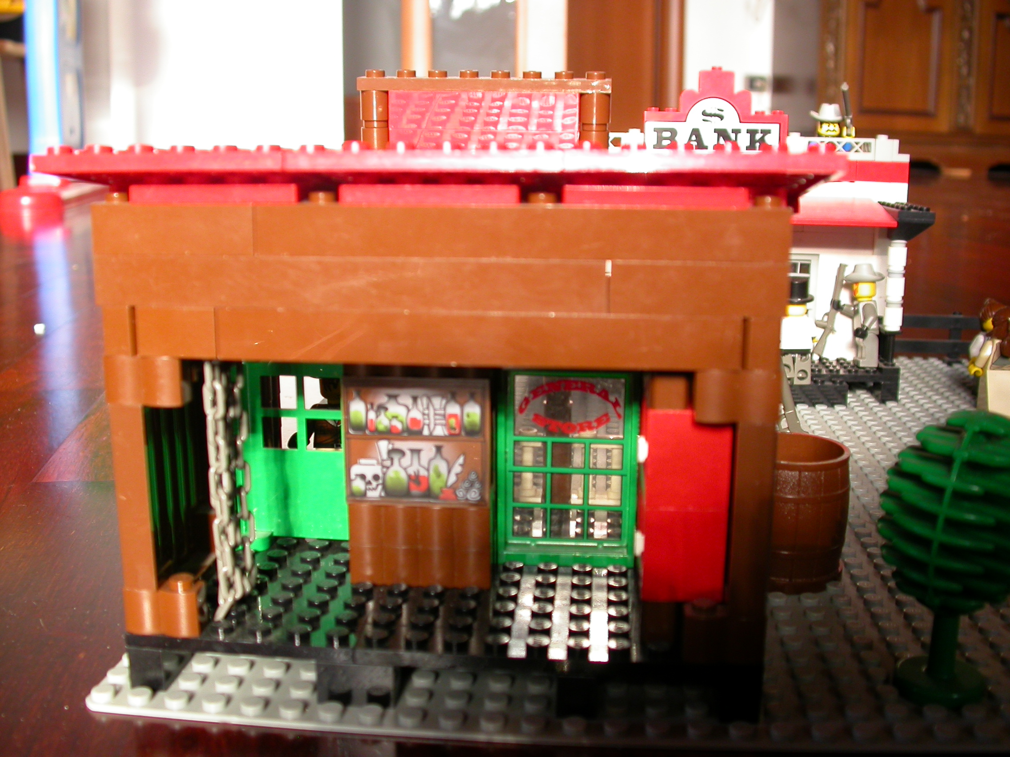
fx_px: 1109
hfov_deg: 49.0
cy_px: 378
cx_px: 505
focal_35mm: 38
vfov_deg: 37.7
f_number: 3
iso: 100
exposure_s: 1/63.2
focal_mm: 7.85
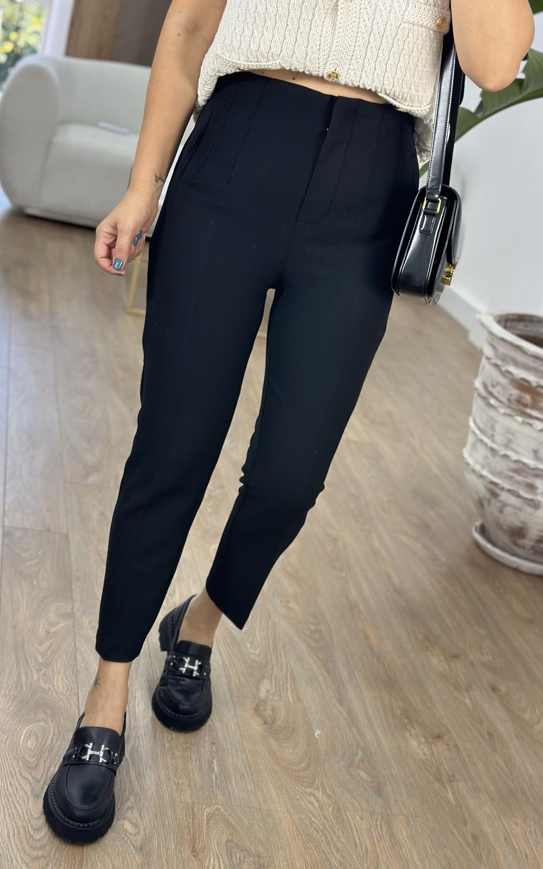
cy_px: 434
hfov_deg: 25.4
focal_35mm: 51
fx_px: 1207
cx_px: 264
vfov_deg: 39.6
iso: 100
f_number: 1.78
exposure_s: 1/100
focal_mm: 6.86
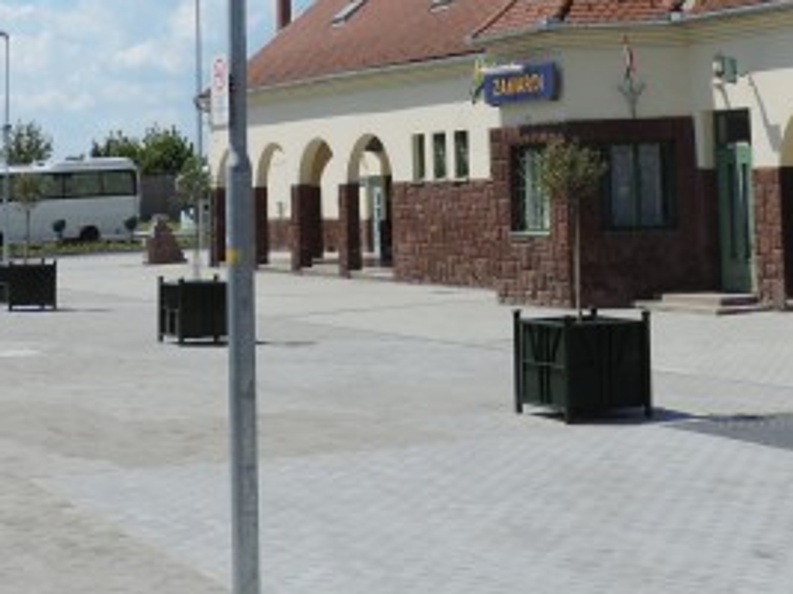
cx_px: 380
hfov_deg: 27.0
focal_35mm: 72
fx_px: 1649
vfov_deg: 19.8
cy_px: -12
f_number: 3.3
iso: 80
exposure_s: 1/1600
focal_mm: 4.3
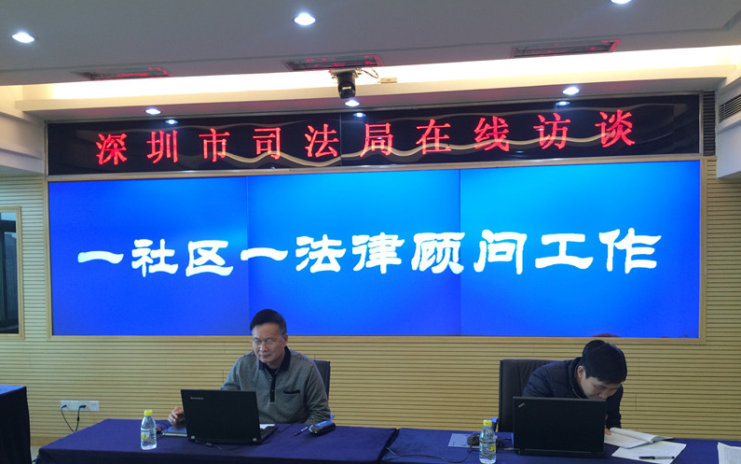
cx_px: 371
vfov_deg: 39.3
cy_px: 276
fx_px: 646
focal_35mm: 32
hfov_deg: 59.7
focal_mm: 4.12
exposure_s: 1/30
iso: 100
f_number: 2.2
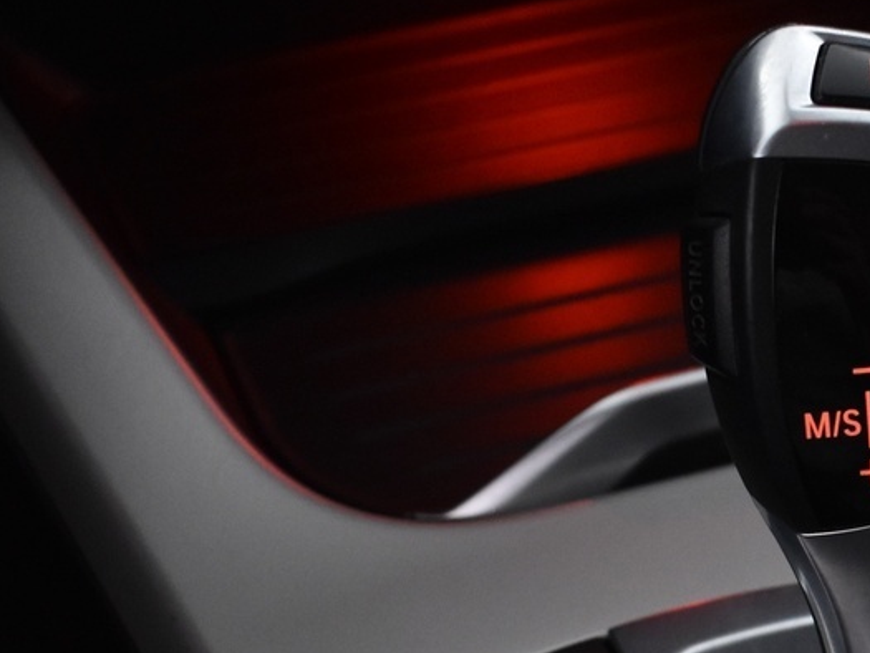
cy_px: 741
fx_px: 2350
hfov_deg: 19.8
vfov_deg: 15.4
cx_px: 1024
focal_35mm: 93
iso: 1400
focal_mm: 21
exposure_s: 1/30
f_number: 3.8
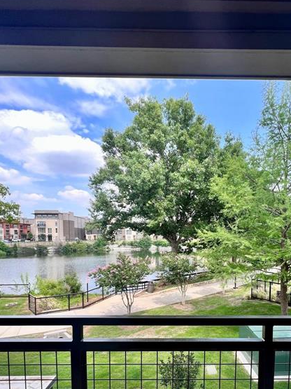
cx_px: 178
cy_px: 250
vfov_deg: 85.6
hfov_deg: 70.7
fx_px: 202
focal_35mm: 18
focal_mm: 1.57
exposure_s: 1/329
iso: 32
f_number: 1.8
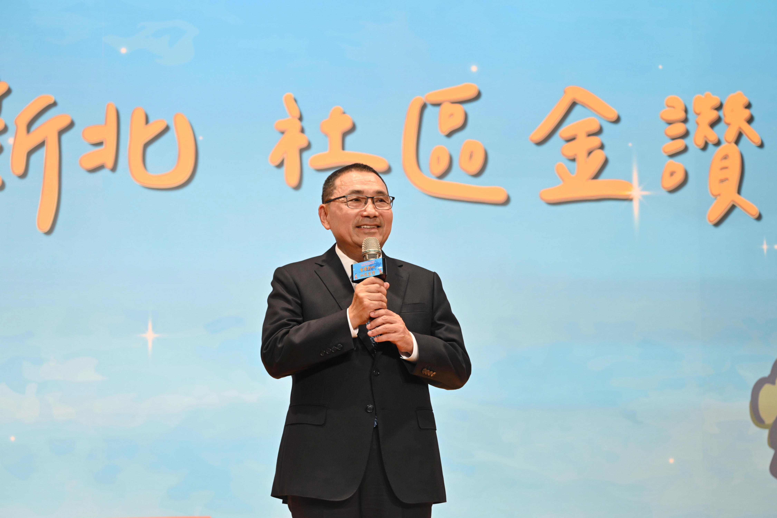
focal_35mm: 120
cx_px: 388
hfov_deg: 17.1
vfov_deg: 11.4
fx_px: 2590
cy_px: 259
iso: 450
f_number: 4.5
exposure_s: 1/60
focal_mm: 120
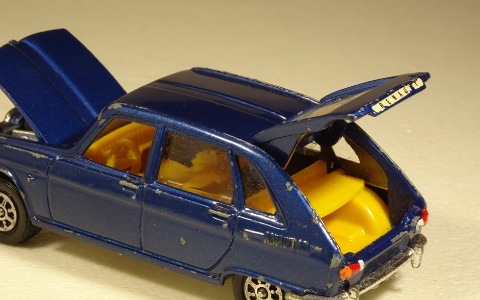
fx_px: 1806
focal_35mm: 138
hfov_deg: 15.1
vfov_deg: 9.5
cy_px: 163
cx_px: 189
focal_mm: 17.49
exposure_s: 1/100
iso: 80
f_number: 6.3
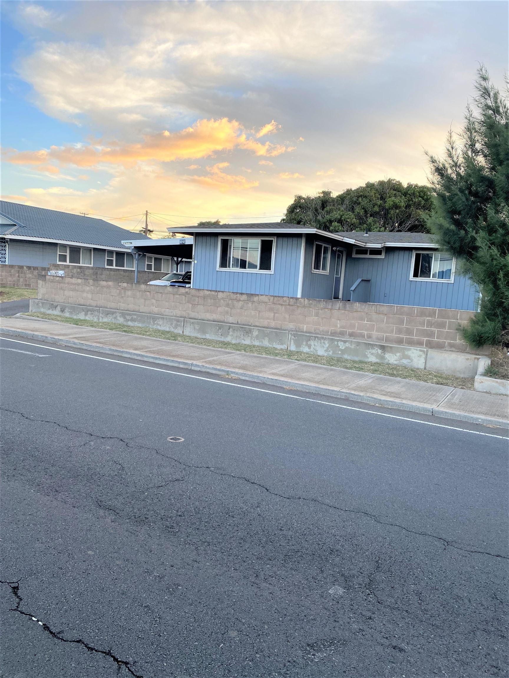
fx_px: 510
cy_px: 339
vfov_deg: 67.3
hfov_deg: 53.1
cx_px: 254
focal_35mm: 26
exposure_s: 1/195
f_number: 1.8
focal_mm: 4.25
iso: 32
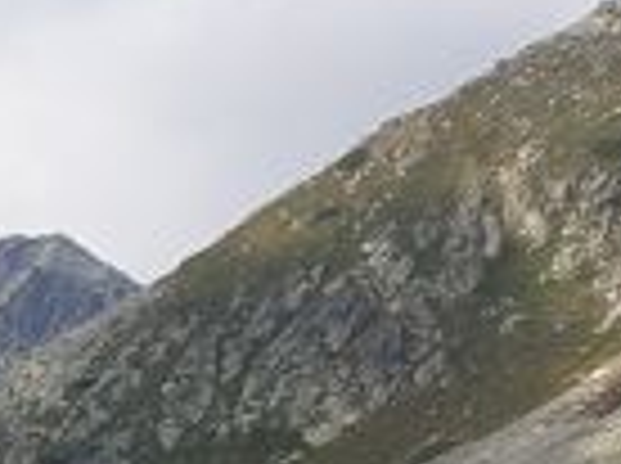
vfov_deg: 7.3
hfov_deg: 8.1
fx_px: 3456
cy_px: 1018
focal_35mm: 193
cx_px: -1467
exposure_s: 1/1387
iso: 50
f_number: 2.4
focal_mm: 4.3
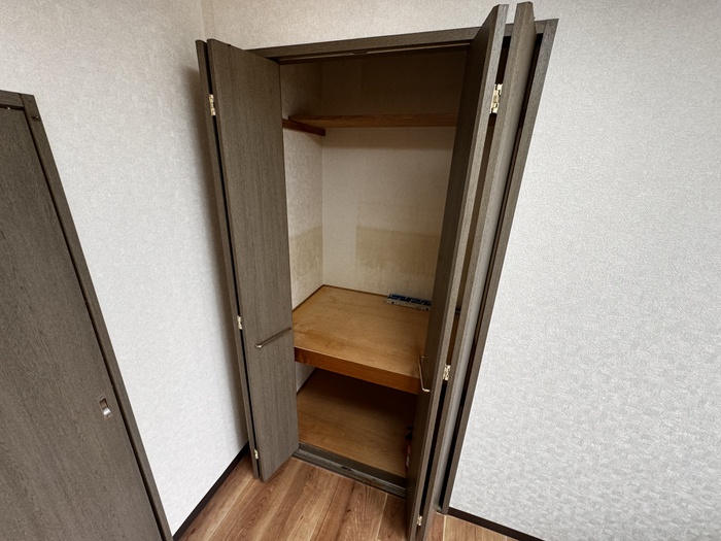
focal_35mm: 14
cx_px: 360
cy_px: 270
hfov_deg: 102.1
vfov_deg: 85.7
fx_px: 292
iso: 200
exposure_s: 1/99
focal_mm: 2.22
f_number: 2.2
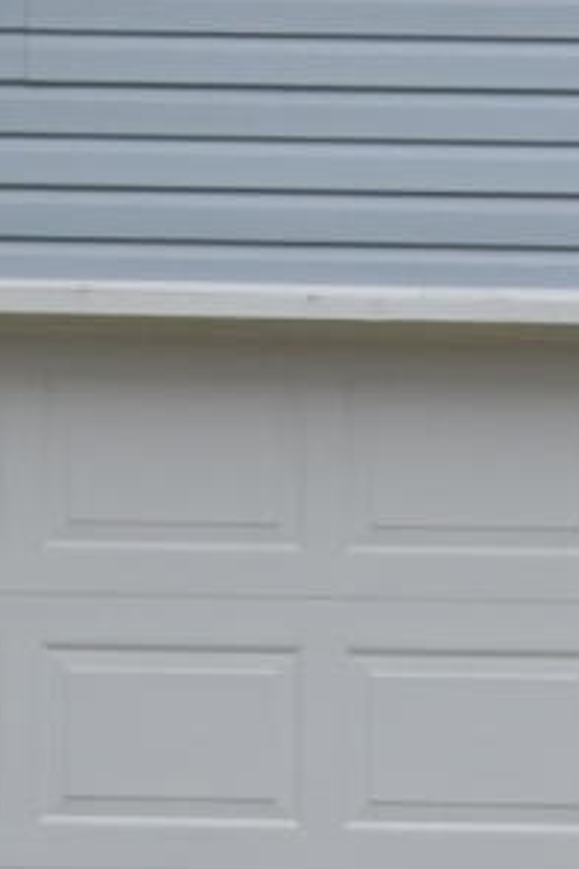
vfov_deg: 6.0
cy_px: -458
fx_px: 8129
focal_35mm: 337
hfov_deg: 4.1
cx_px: -366
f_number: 8
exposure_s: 1/250
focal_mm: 22
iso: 100
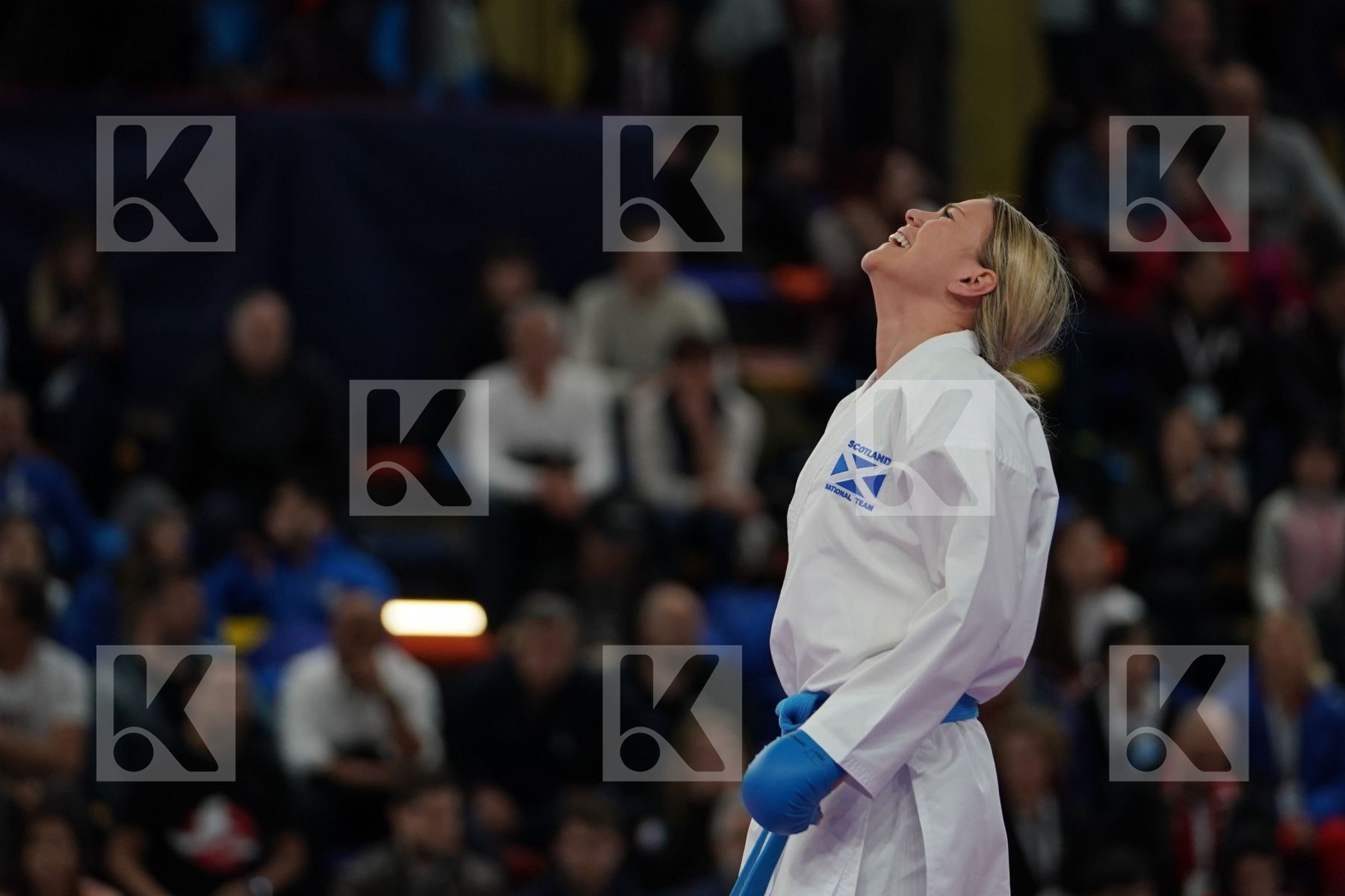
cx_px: 672
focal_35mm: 259
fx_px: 9676
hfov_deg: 8.0
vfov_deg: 5.3
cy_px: 448
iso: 1250
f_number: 2.8
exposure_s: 1/1000
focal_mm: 173
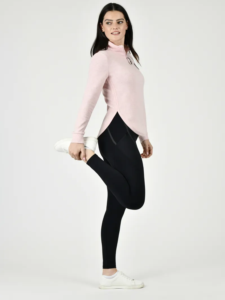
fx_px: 659
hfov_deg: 19.4
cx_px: 113
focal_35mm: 76
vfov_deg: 25.7
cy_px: 144
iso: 200
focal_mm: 70
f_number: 6.3
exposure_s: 1/160
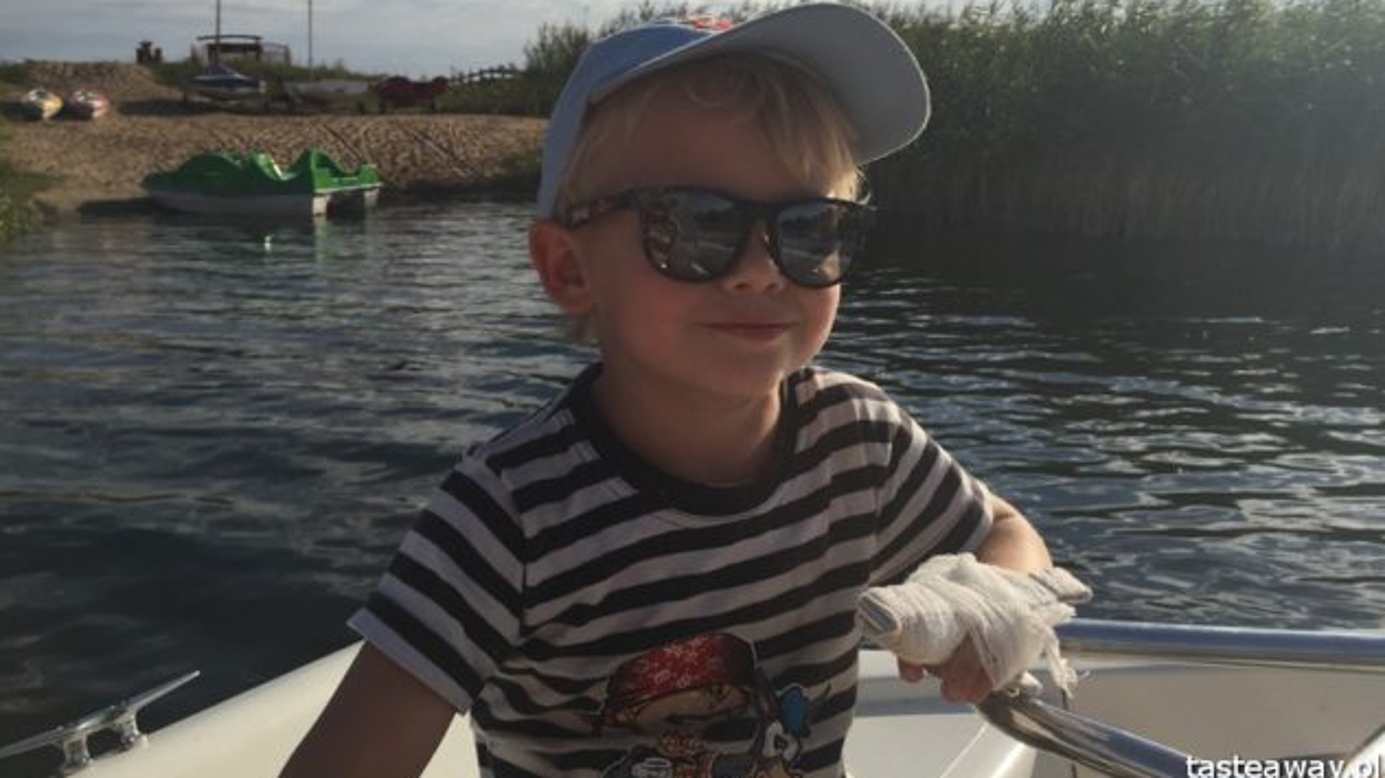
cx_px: 695
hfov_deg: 61.0
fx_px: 1175
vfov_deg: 36.3
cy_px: 267
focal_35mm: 32
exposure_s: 1/3597
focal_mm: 4.15
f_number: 2.2
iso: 32
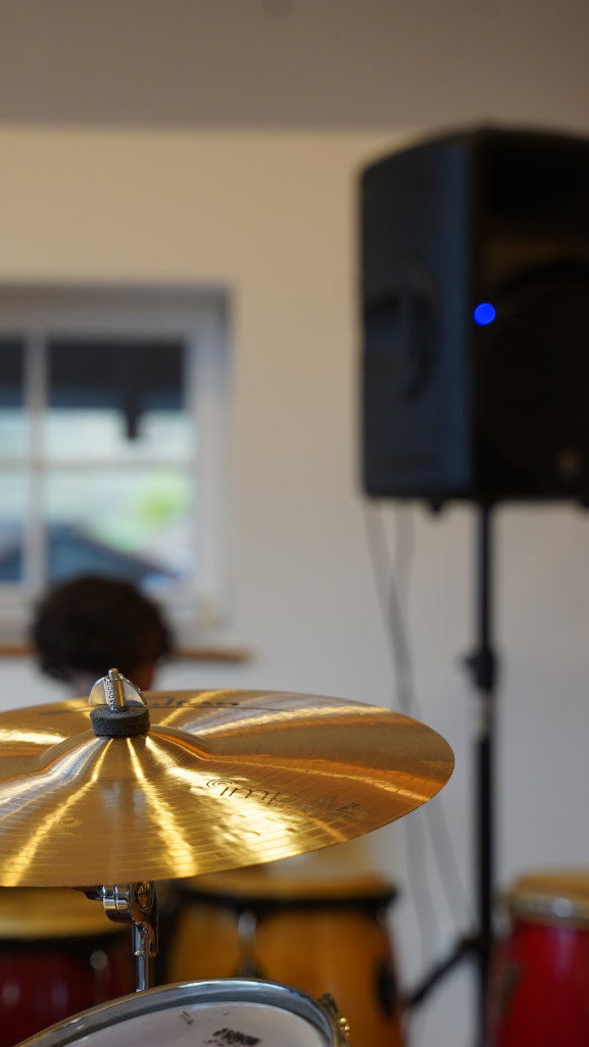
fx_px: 2721
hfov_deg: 12.3
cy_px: 580
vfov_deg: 21.8
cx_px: 157
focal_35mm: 98
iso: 500
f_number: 4
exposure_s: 1/160
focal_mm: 75
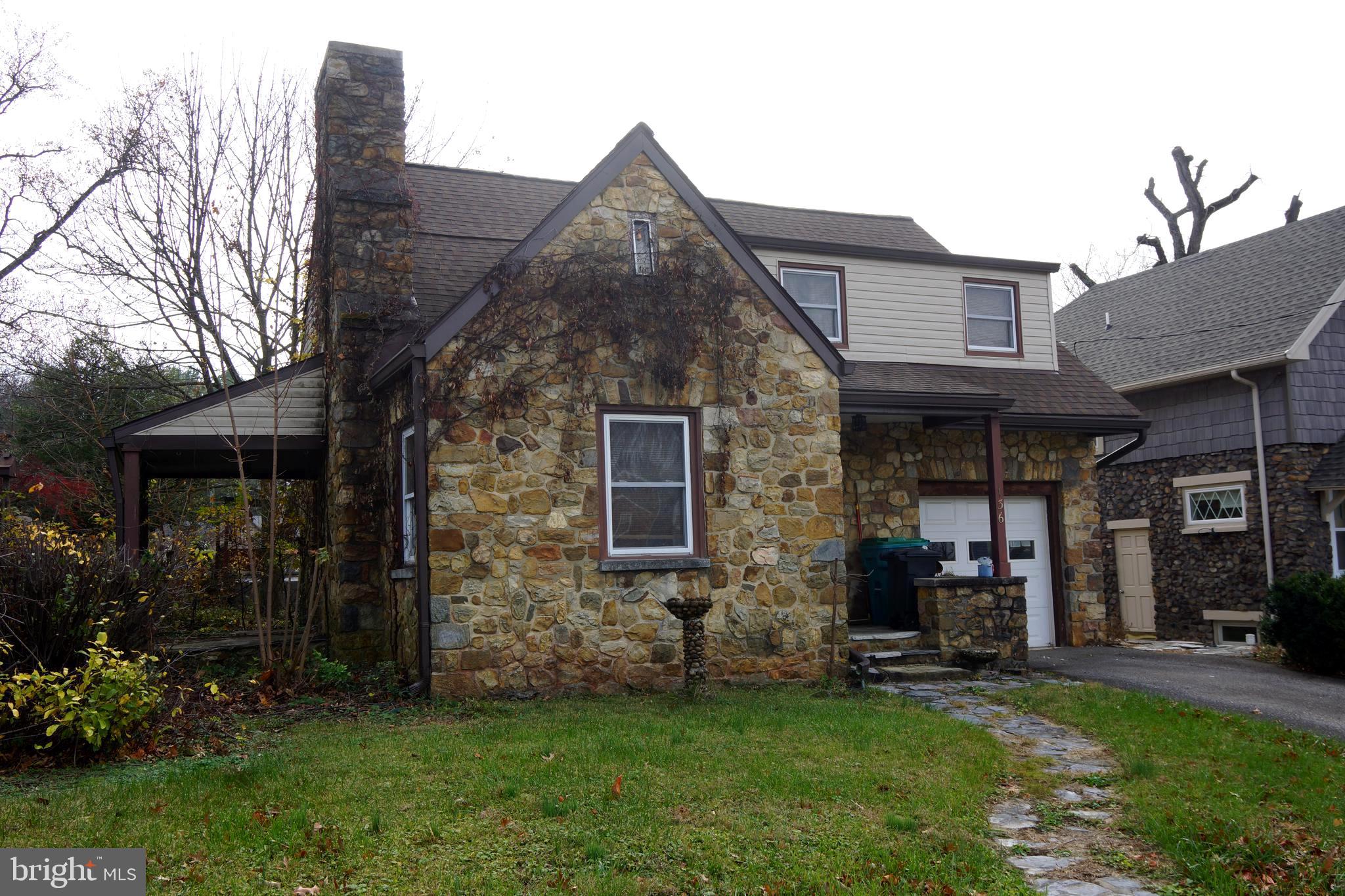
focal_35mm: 30
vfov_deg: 43.6
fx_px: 1121
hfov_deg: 61.9
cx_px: 672
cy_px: 448
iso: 100
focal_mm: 20
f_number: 9
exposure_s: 1/100
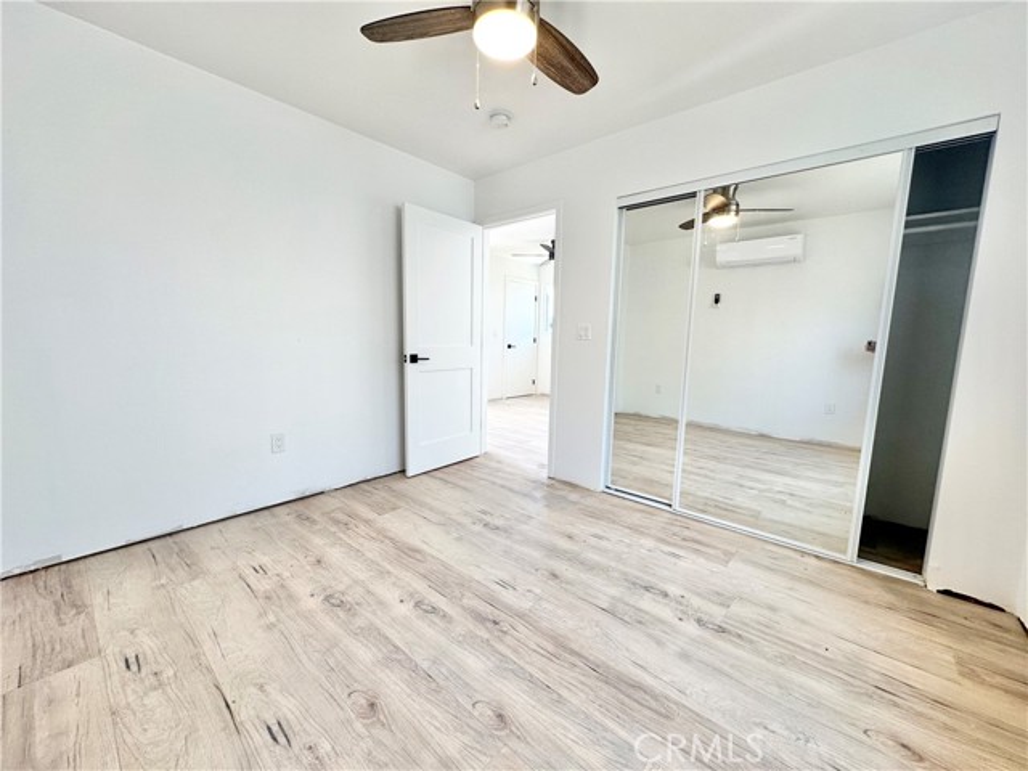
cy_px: 386
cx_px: 514
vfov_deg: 85.7
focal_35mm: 14
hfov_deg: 102.1
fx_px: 416
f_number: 2.2
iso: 80
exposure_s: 1/120
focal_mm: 2.22
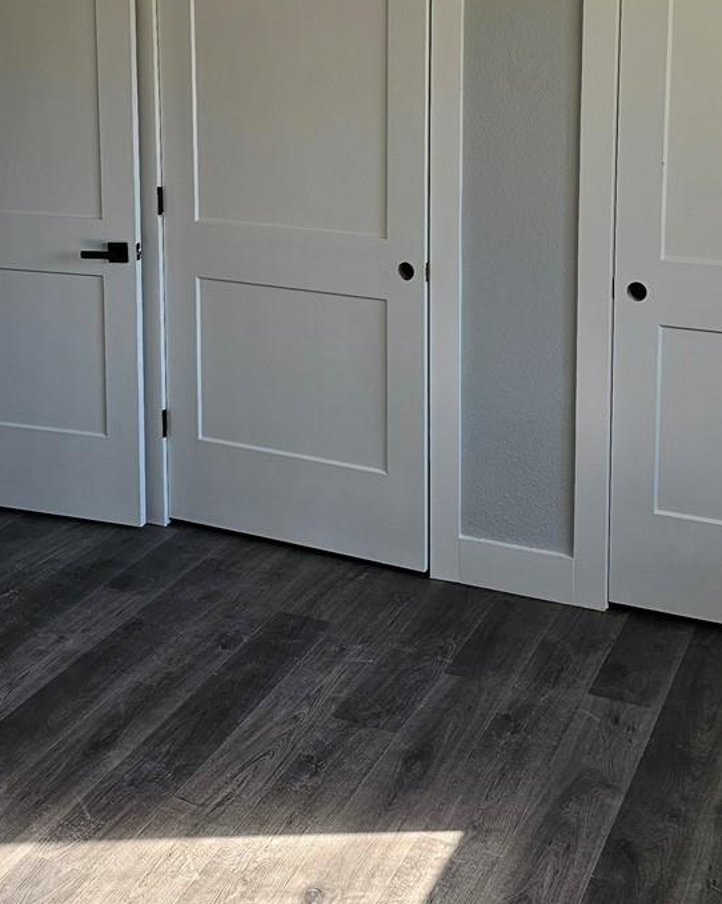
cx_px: 272
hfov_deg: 28.5
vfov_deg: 34.3
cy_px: 185
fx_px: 1416
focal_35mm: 53
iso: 40
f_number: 1.7
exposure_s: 1/180
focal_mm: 6.3
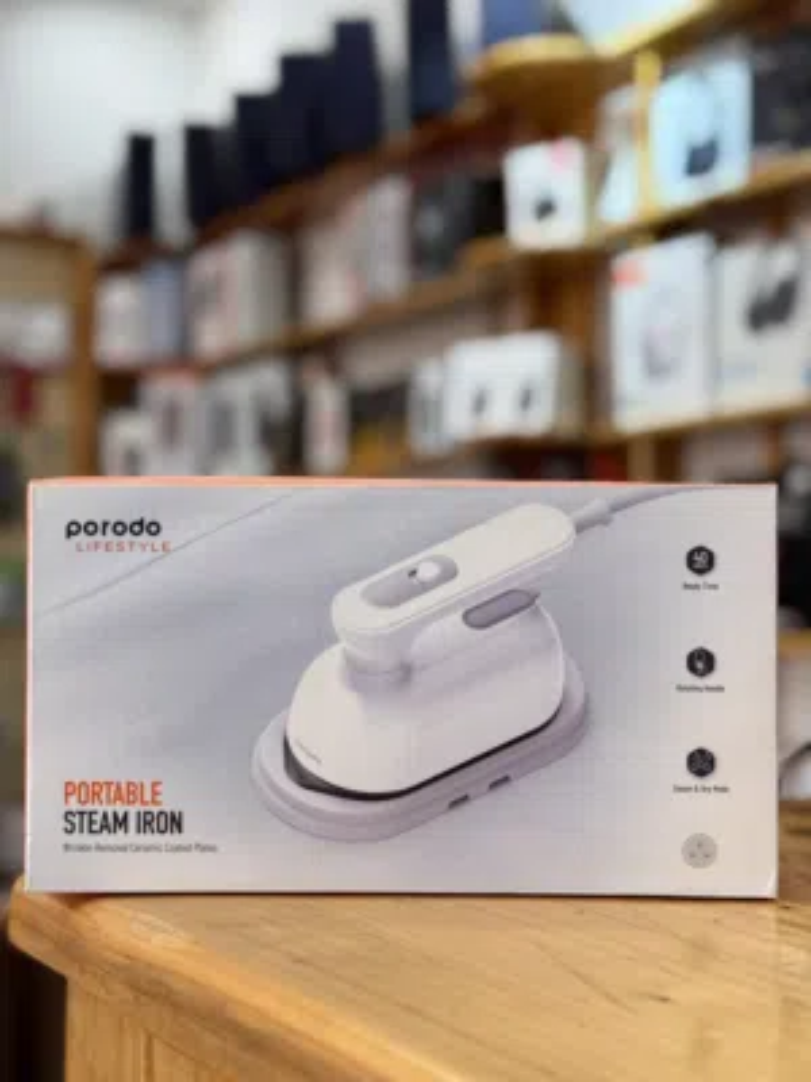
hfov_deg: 30.3
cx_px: 406
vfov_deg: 39.7
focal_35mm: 48
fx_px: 1499
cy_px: 541
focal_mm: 6.76
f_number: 1.78
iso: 64
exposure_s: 1/100
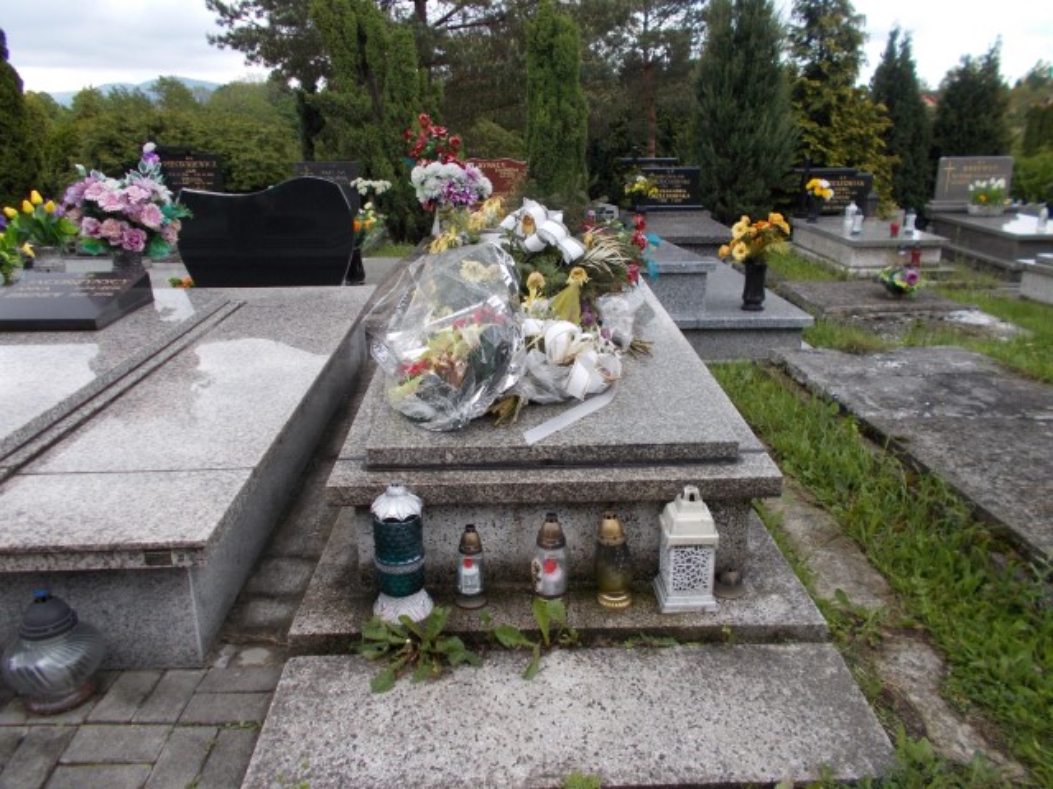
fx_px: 791
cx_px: 526
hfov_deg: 67.3
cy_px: 394
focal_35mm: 26
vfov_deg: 53.1
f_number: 3.2
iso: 80
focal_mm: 4.6
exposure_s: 1/200
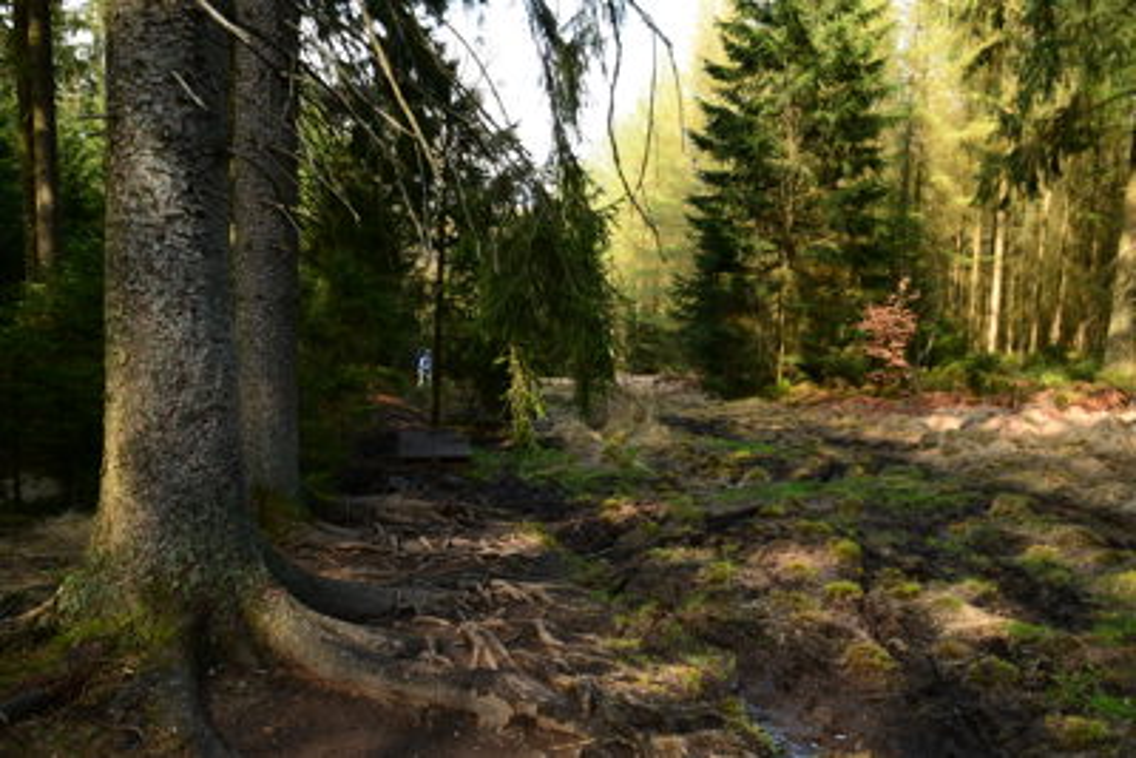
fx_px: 1042
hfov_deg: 57.2
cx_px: 568
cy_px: 379
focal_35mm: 33
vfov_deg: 40.0
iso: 320
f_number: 3.5
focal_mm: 22
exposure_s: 1/400
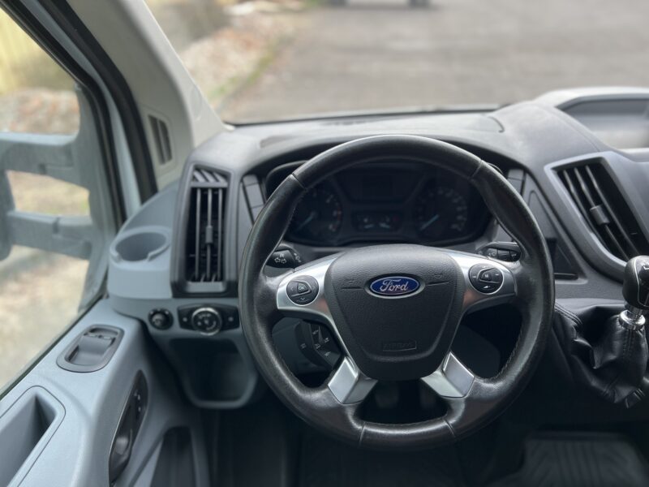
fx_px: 487
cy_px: 244
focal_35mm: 26
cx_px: 324
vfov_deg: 53.1
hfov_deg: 67.3
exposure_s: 1/156
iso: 40
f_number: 1.5
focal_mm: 5.7
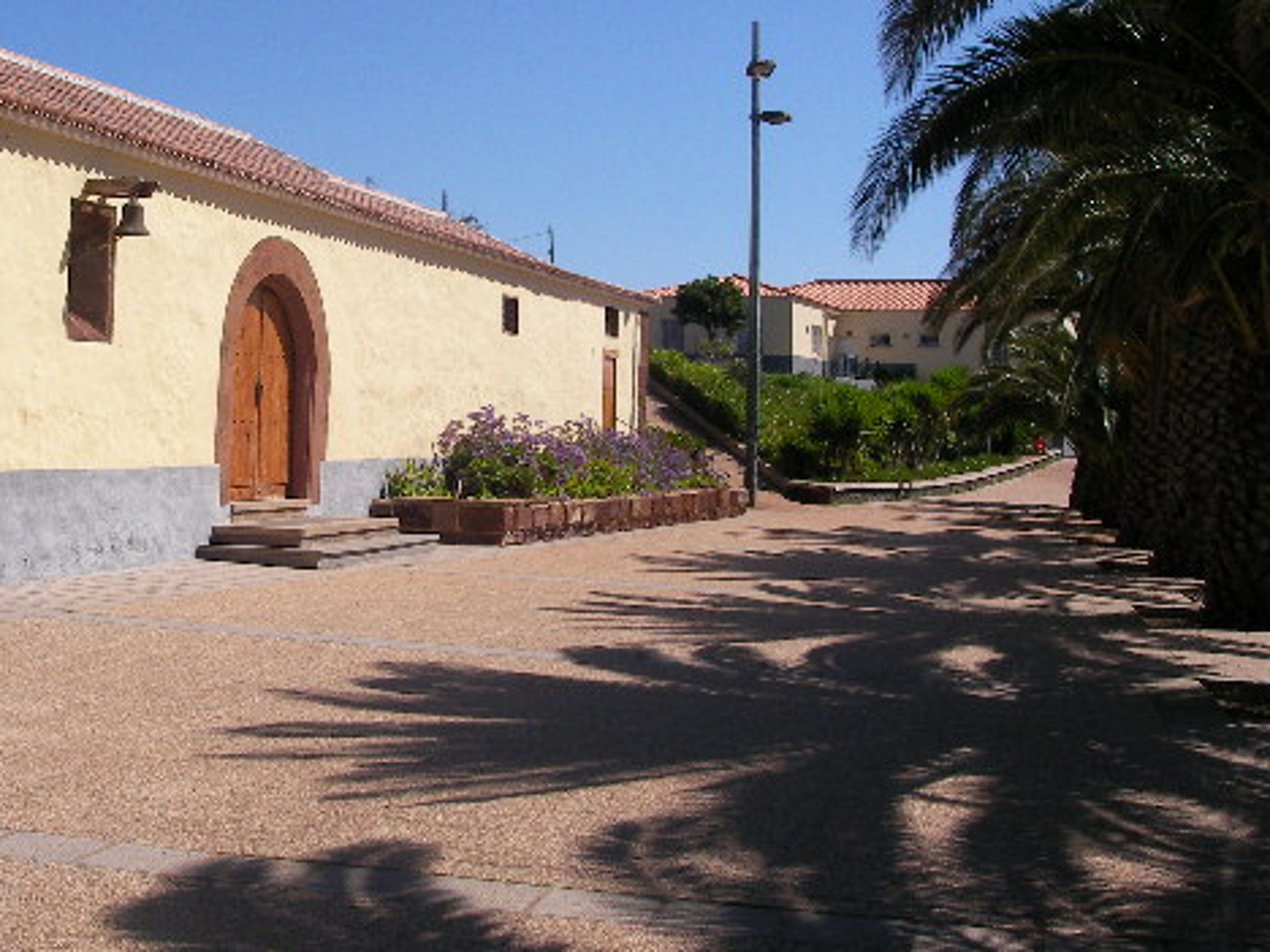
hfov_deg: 36.4
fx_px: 1908
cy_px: 434
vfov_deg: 28.0
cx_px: 407
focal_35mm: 52
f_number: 6.6
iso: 50
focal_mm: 6.3
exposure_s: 1/416
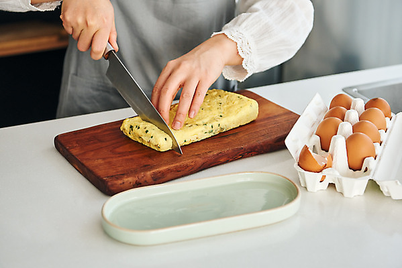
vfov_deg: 19.5
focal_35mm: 70
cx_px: 201
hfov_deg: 28.8
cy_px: 134
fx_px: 782
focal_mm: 70
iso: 640
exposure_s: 1/200
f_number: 4.5
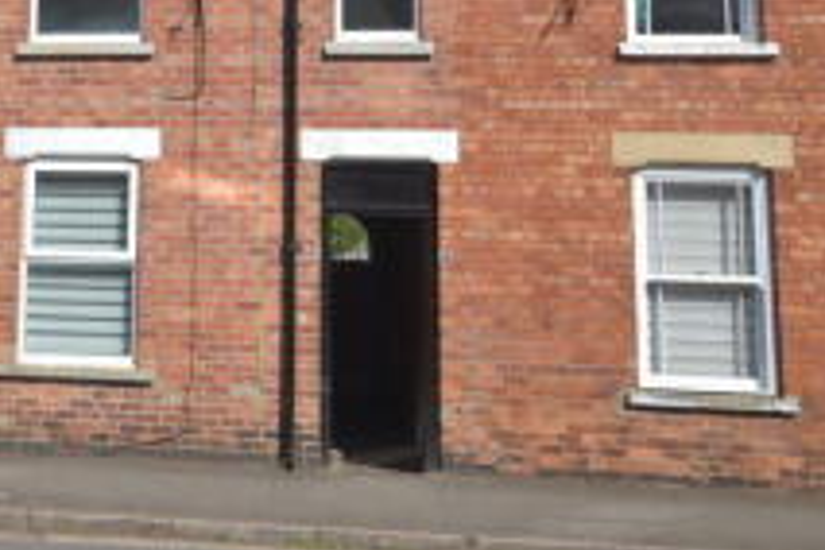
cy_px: 79
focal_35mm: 50
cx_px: 110
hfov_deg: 37.4
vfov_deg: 26.2
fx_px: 1148
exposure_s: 1/250
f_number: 9
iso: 200
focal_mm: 15
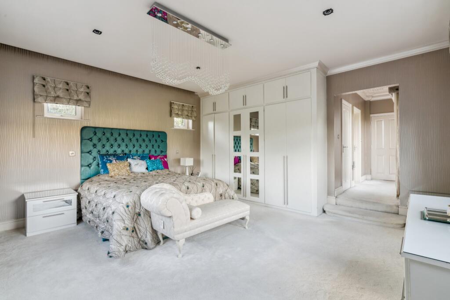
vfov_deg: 73.8
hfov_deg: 96.7
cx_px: 225
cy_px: 150
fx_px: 200
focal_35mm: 16
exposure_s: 1/10
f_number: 11
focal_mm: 16
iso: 640
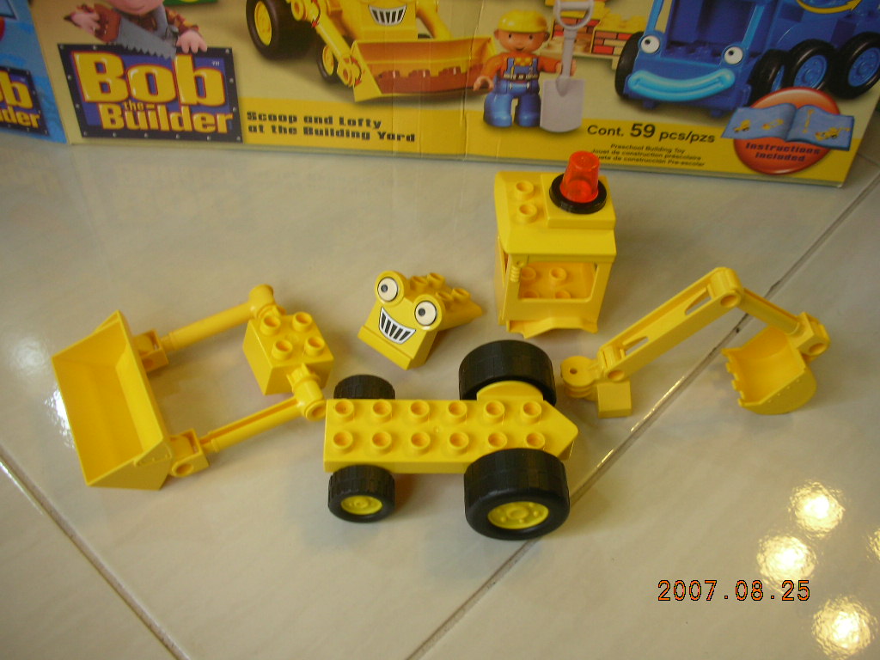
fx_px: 890
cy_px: 330
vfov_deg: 40.7
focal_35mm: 35
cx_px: 440
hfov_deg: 52.6
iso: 50
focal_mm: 5.8
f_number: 3
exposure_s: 1/9.4
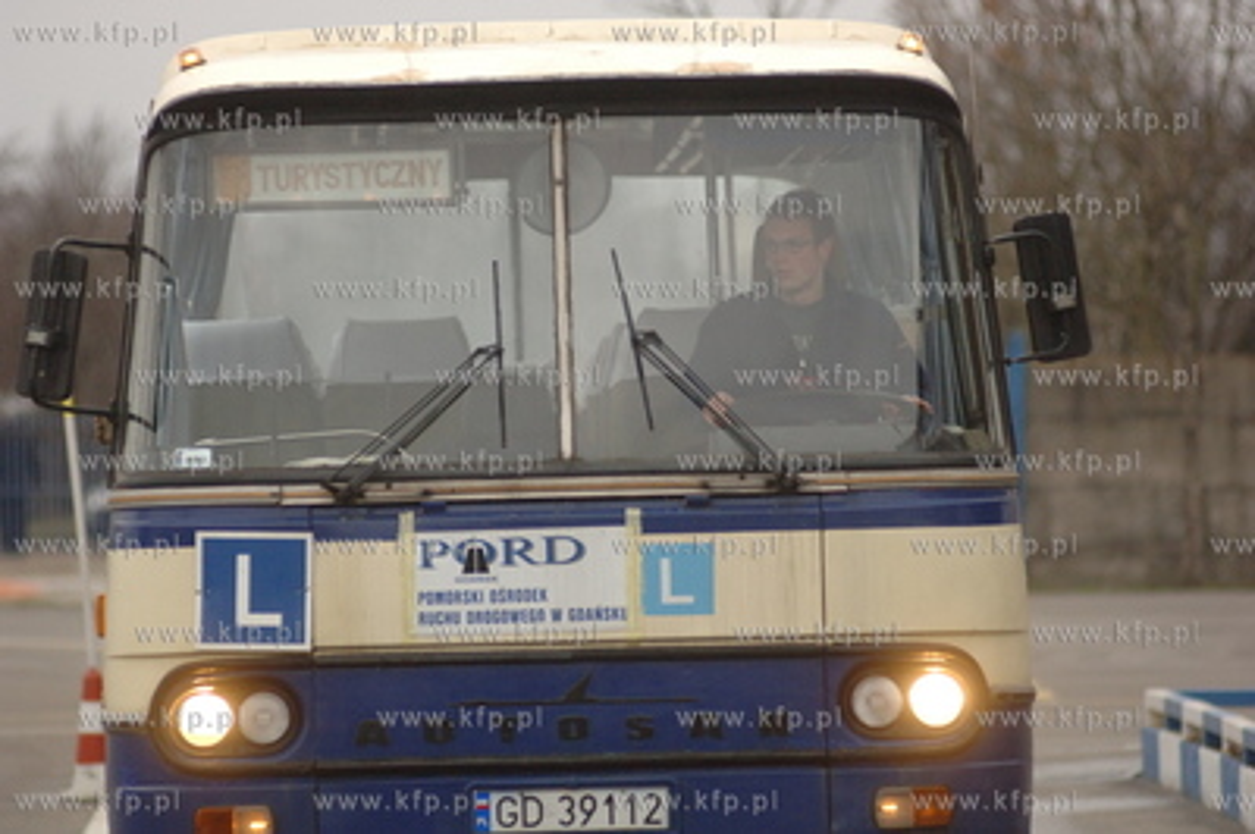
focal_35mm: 300
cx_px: 628
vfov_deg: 4.6
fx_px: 10449
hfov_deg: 6.9
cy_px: 417
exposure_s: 1/500
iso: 800
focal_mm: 200
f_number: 2.8
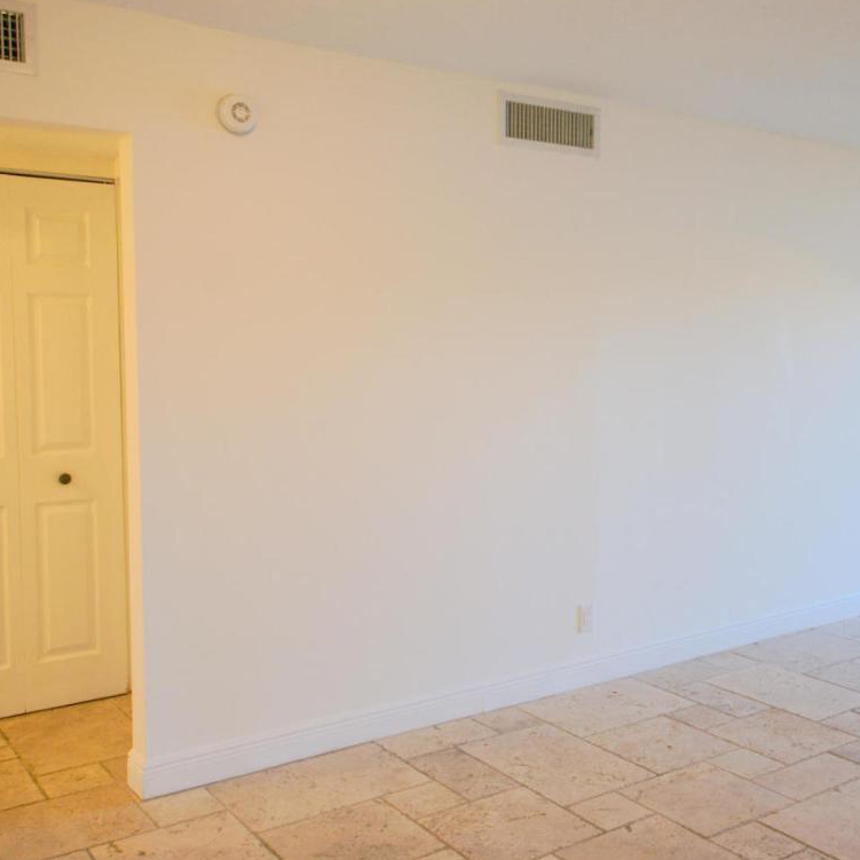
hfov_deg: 42.5
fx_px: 1096
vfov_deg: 42.8
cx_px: 544
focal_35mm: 39
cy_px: 425
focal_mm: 20
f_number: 3.5
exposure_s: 1/30
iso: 100
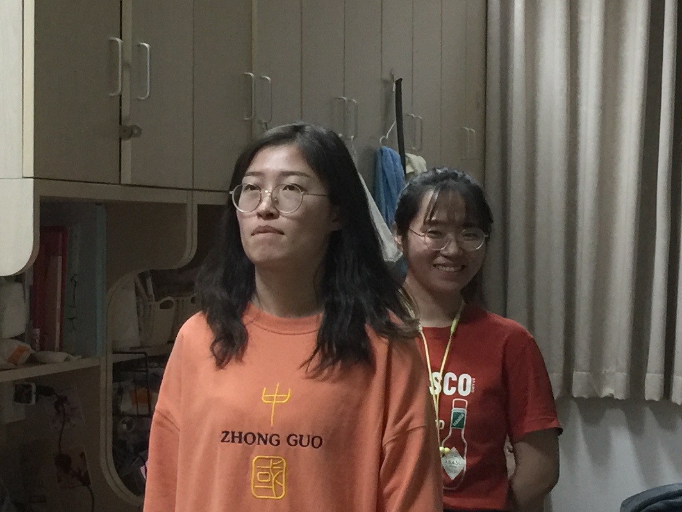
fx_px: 1753
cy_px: 230
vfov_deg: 16.6
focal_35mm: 89
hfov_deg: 22.0
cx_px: 283
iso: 125
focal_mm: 4.15
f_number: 2.2
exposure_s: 1/17
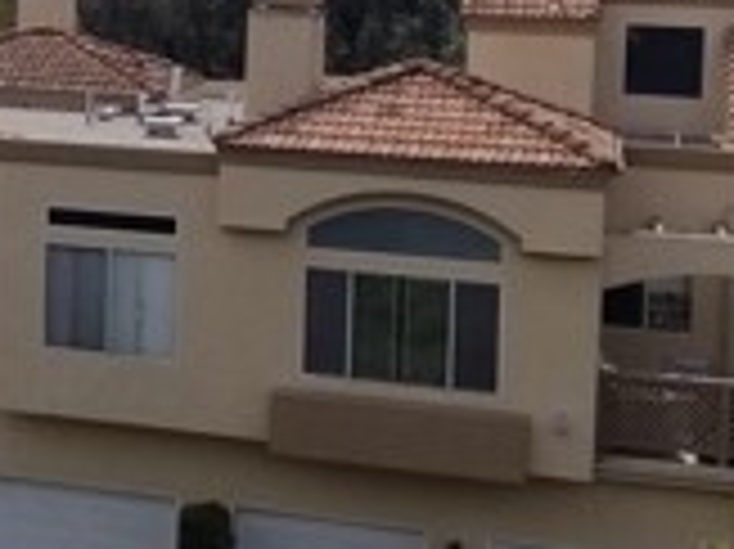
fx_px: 2161
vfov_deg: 14.3
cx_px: -297
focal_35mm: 102
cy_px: 45
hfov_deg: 17.7
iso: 50
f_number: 1.7
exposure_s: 1/5456
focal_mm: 4.25
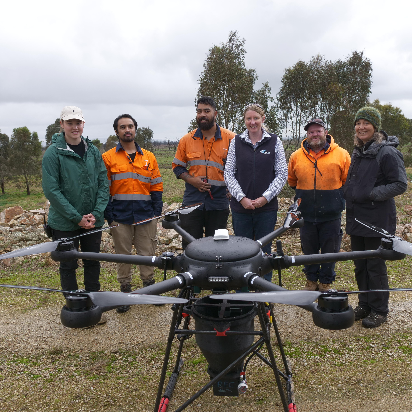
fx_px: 391
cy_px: 201
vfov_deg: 55.6
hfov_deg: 55.5
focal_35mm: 29
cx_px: 228
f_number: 4.5
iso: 200
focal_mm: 12
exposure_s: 1/320
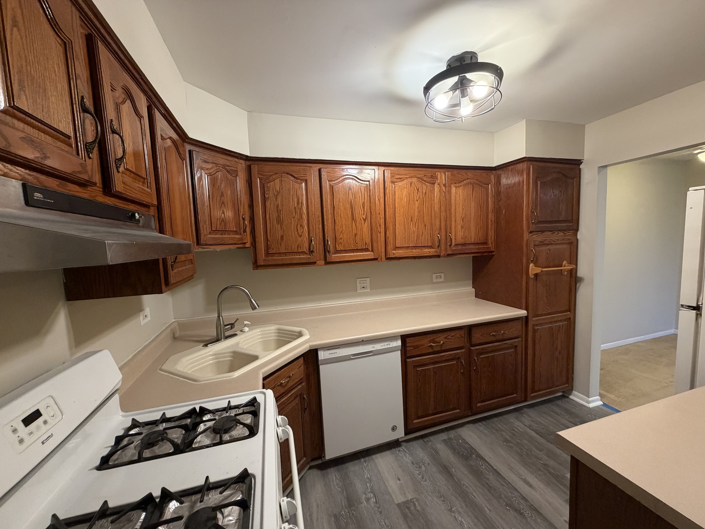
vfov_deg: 85.7
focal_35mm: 14
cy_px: 264
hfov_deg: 102.1
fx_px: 285
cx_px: 352
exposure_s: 1/60
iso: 250
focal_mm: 2.22
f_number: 2.2
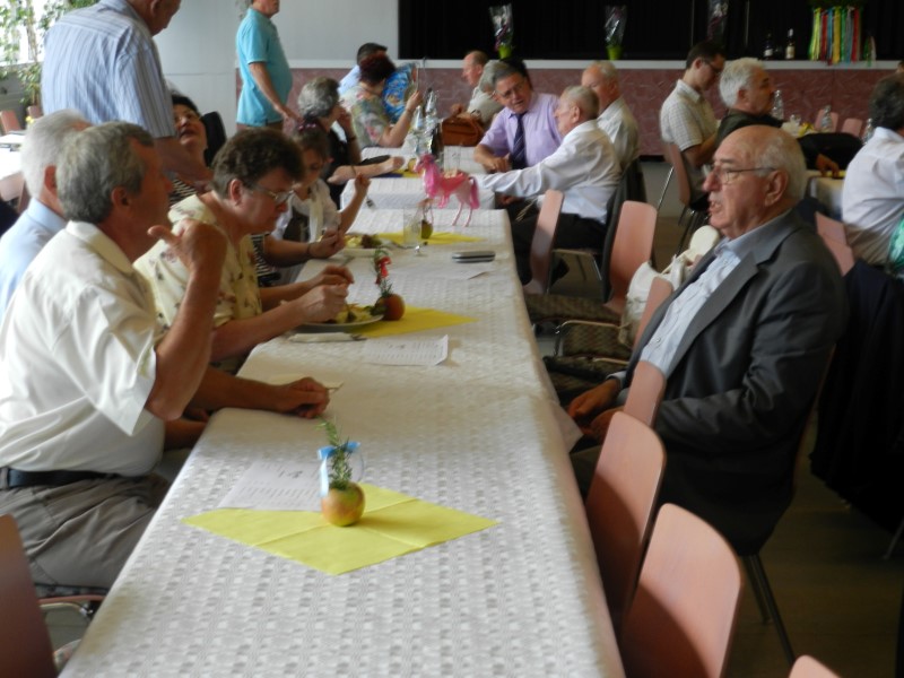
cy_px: 339
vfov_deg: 24.4
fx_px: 1567
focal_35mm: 60
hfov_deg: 32.2
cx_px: 452
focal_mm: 10.7
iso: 160
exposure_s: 1/30
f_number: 4.6
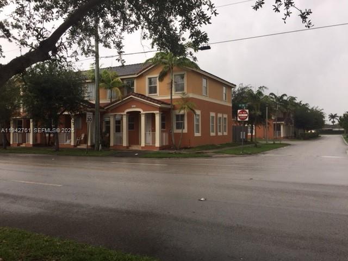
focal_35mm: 29
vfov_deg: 48.2
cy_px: 130
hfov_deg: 61.7
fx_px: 292
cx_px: 174
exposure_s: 1/465
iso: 32
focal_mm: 4.15
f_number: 2.2
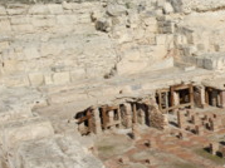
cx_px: 234
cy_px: 104
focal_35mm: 58
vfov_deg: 25.1
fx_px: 377
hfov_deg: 30.5
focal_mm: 18
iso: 100
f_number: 14
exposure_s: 1/125
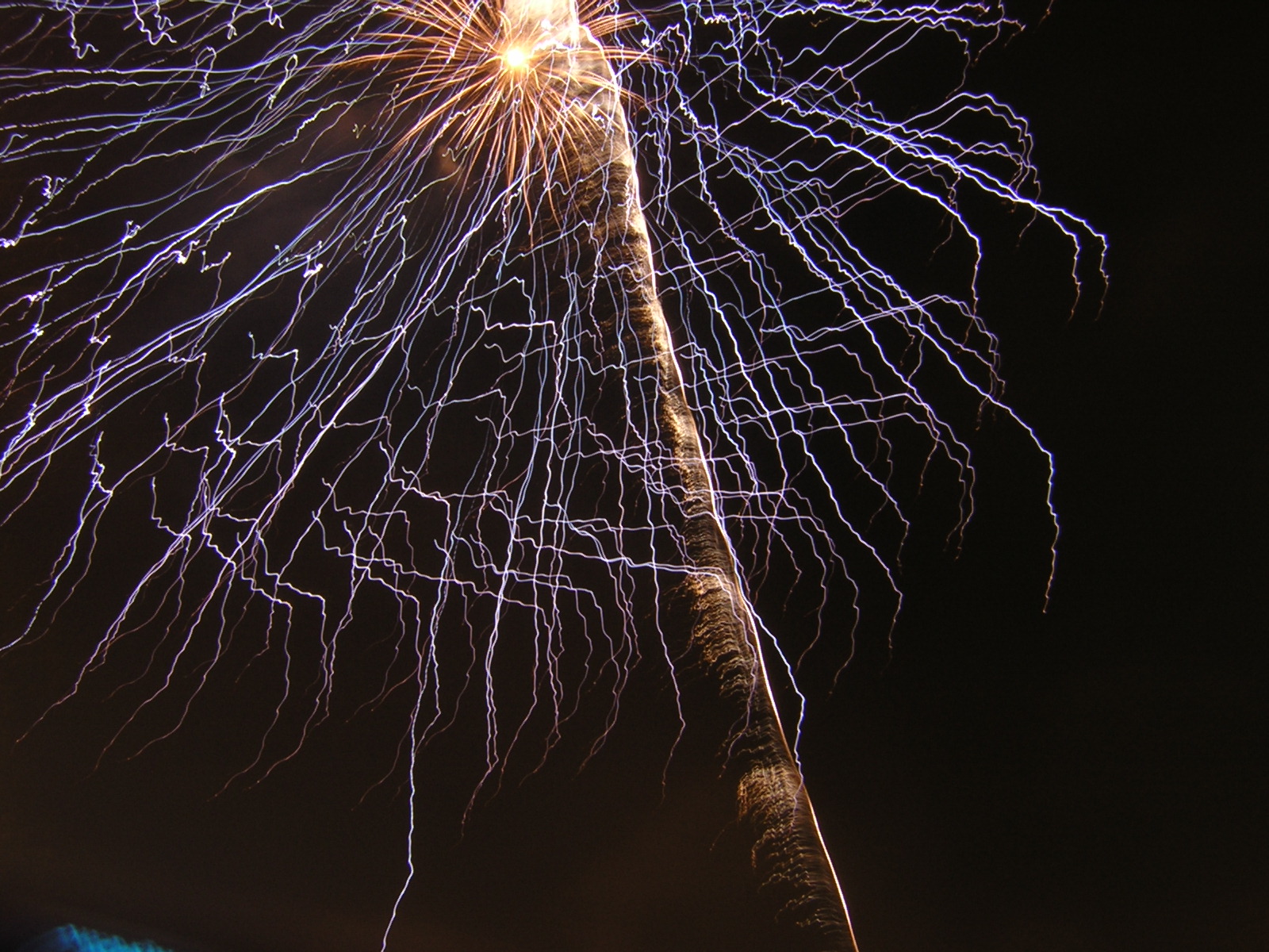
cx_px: 634
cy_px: 476
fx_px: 1320
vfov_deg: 39.7
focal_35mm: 36
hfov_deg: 51.4
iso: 100
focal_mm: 4.7
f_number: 5.2
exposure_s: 4
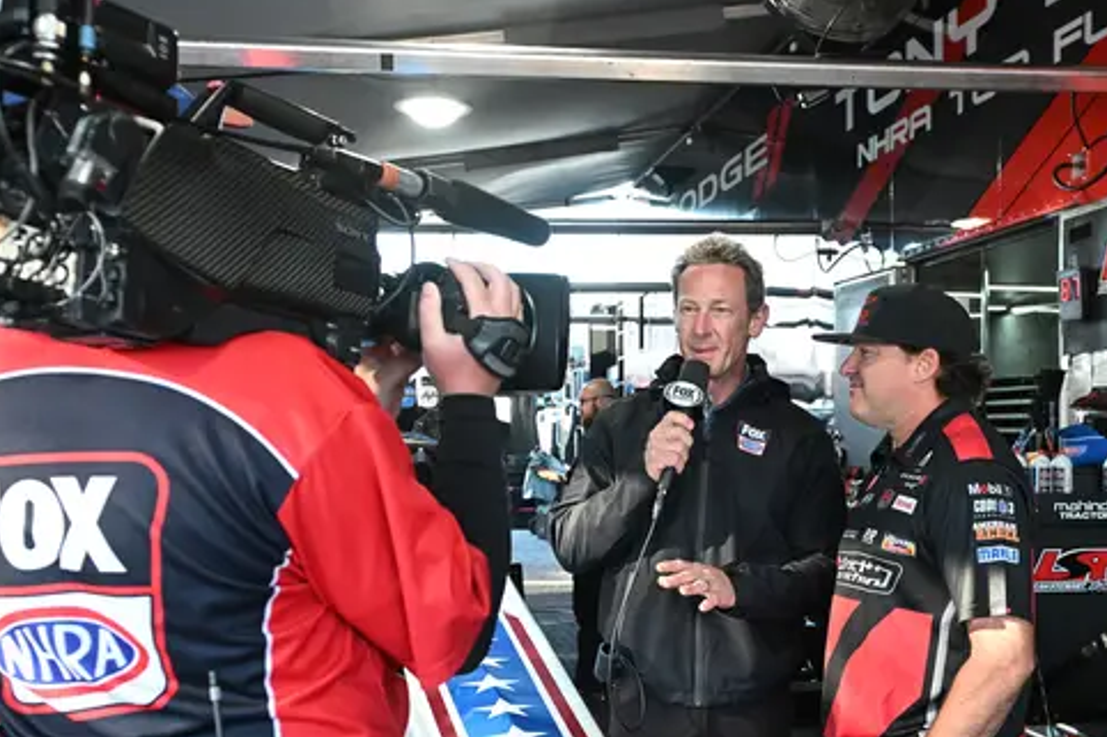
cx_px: 687
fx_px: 1291
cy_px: 491
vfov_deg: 31.6
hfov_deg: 46.0
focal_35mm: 42
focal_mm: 26
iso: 2500
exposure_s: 1/400
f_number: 4
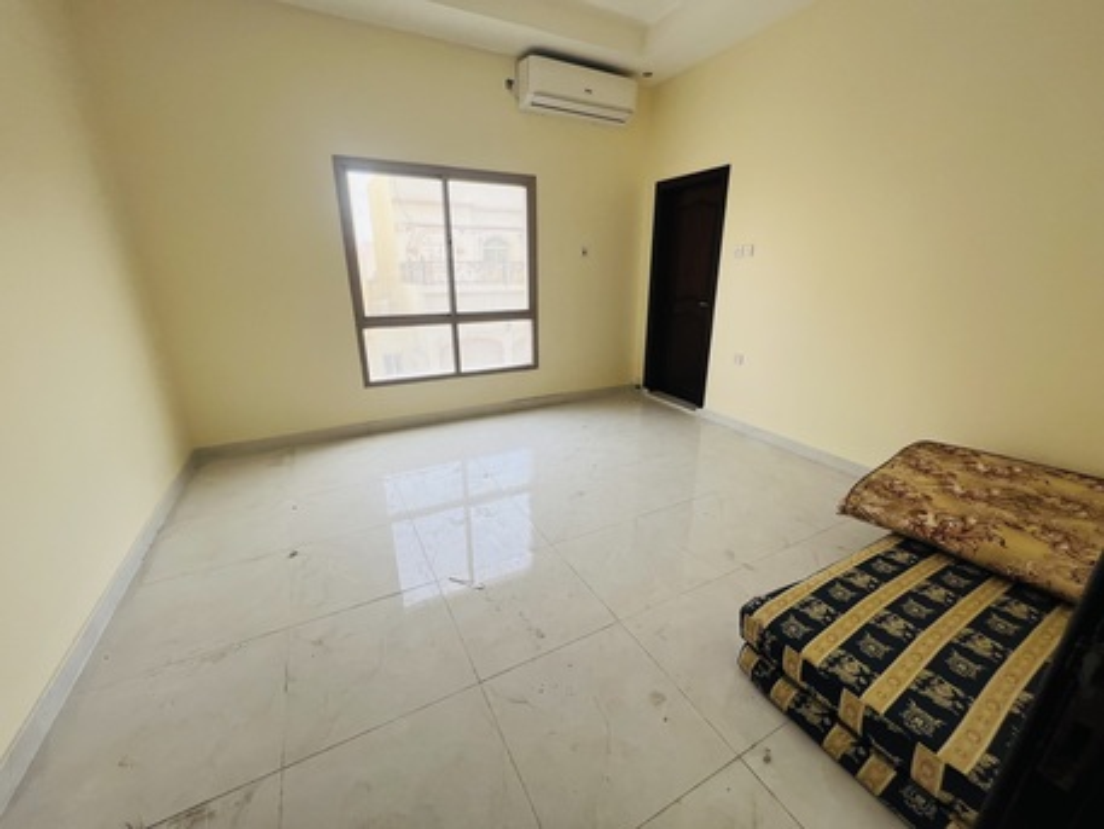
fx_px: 415
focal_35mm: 13
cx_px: 552
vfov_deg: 89.9
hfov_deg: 106.2
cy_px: 414
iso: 50
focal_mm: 1.57
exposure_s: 1/99
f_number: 1.8
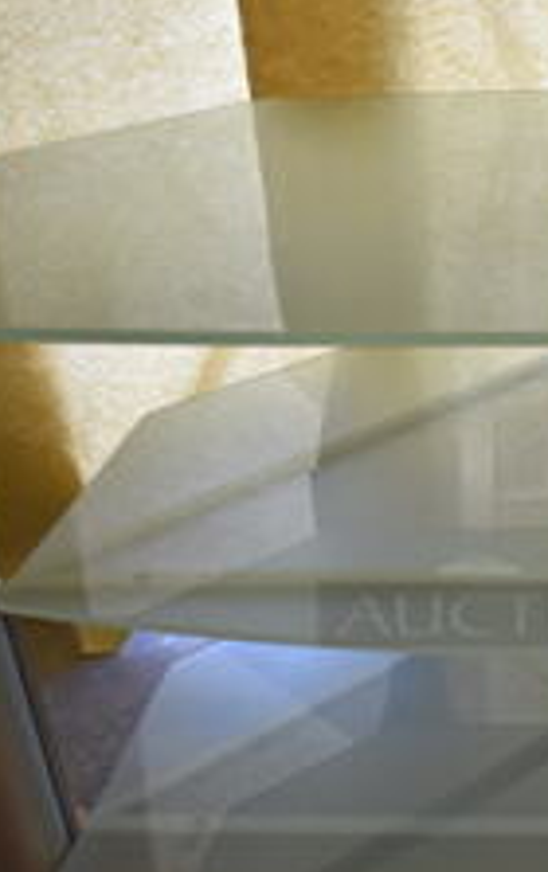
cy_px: 485
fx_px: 1405
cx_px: 662
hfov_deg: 20.6
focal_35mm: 59
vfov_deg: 34.5
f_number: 3.5
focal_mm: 18
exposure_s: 1/160
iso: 800
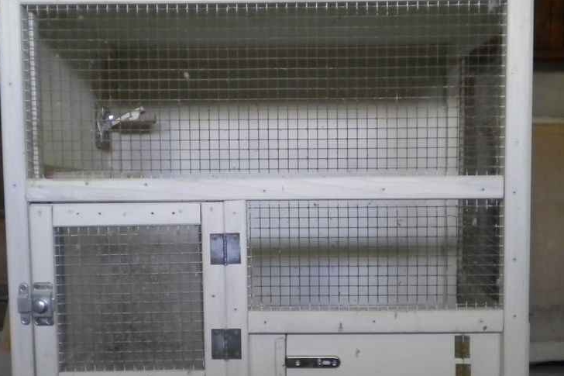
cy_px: 236
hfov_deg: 39.6
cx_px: 291
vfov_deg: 26.9
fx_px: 783
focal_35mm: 50
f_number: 3.1
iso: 400
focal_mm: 6.3
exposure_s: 1/36.7
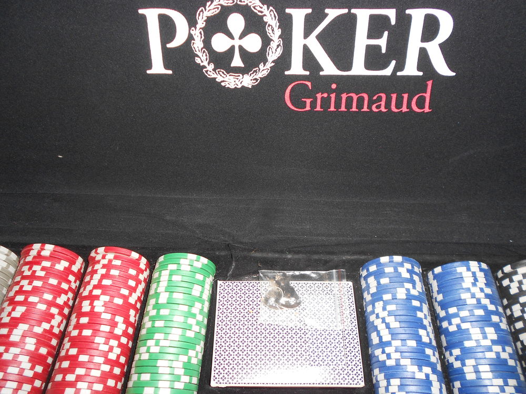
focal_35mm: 26
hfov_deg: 67.3
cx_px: 263
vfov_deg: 53.1
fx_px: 395
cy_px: 197
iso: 80
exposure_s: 1/25
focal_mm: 4.6
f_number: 3.2
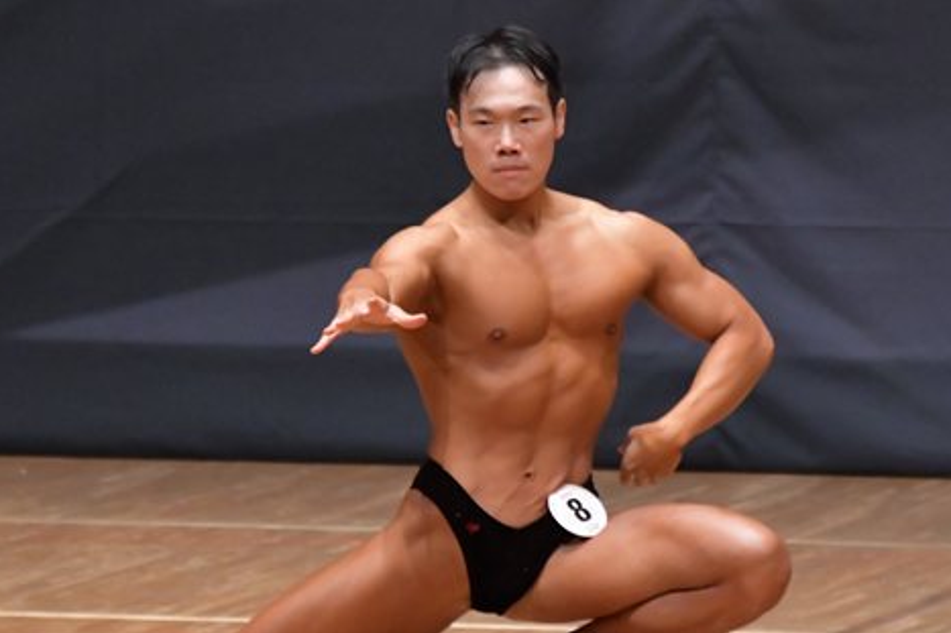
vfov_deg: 2.4
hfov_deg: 3.6
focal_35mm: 573
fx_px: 15131
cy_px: 360
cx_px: 443
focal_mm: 230
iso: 6400
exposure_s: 1/400
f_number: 5.6
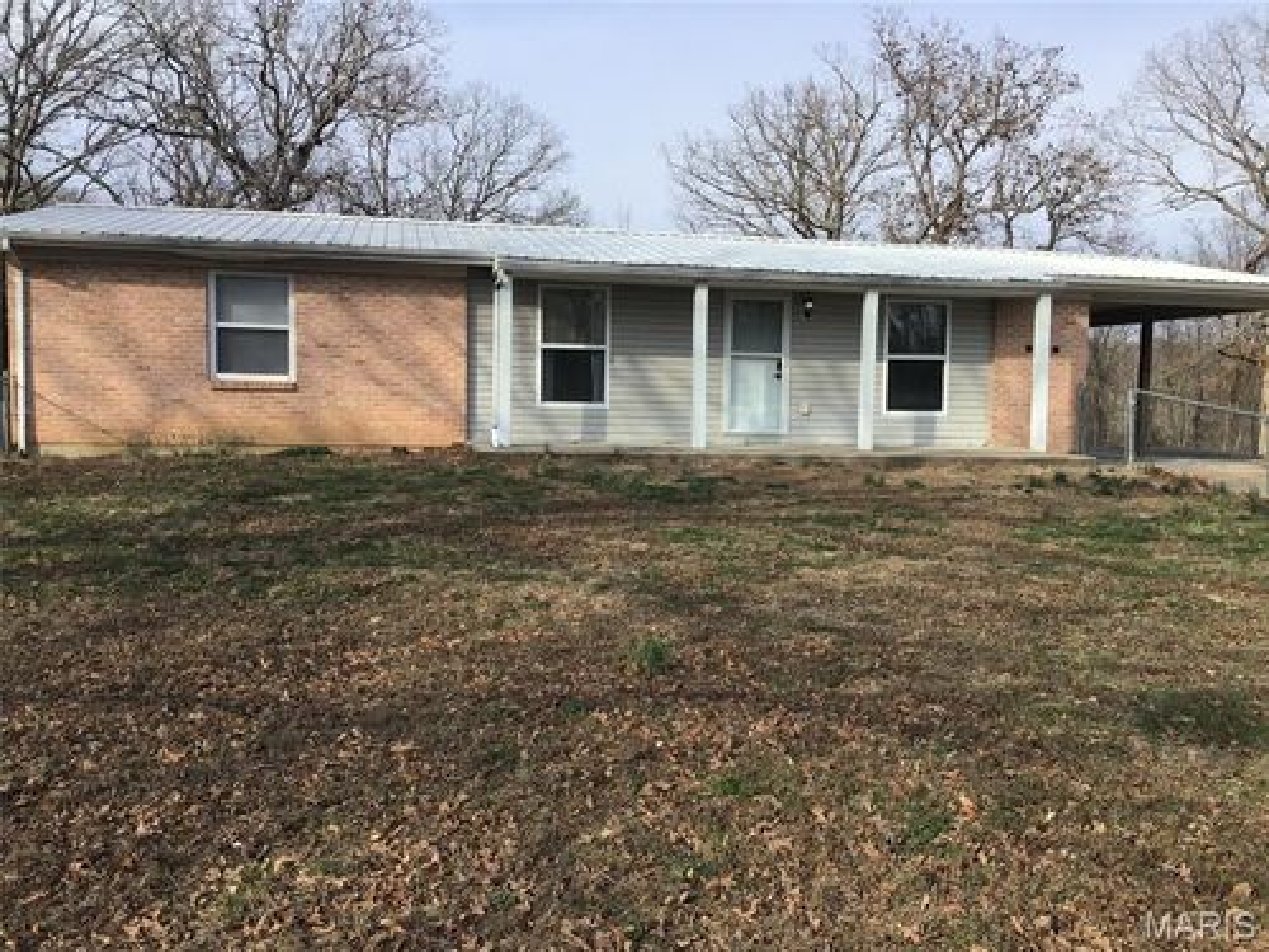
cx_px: 634
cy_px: 476
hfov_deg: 58.4
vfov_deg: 45.4
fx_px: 1136
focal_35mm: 31
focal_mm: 3.3
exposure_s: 1/823
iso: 25
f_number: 2.4
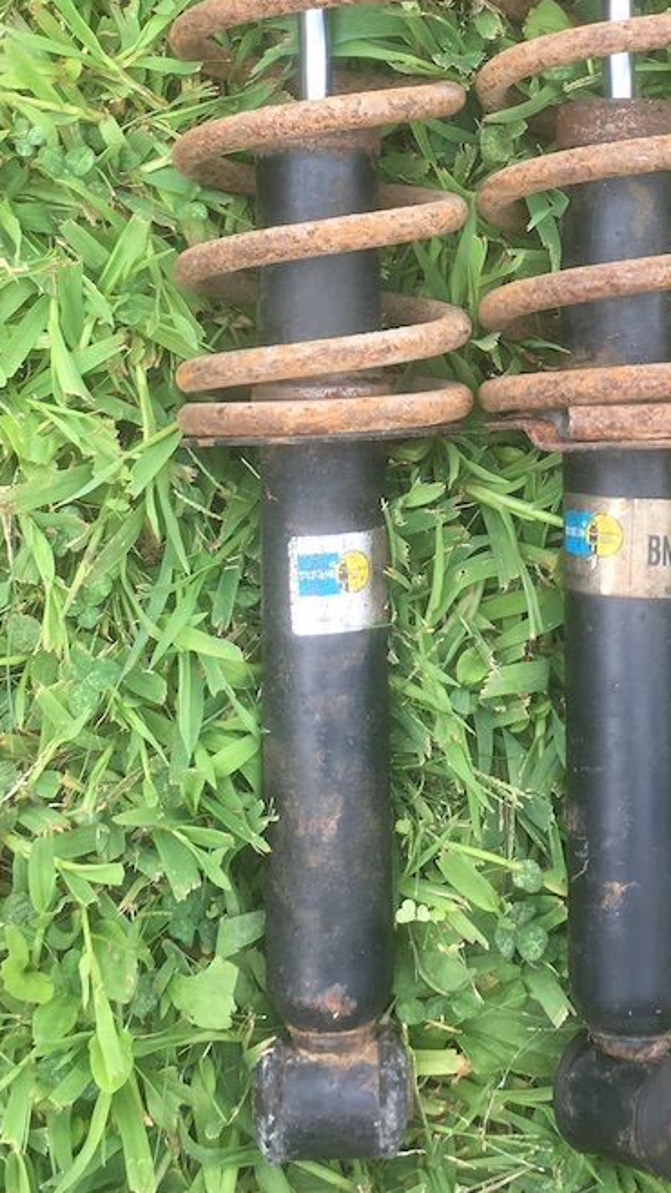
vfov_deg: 31.6
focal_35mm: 64
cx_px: 466
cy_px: 160
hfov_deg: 18.7
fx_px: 2025
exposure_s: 1/136
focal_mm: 4.15
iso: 25
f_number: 2.2
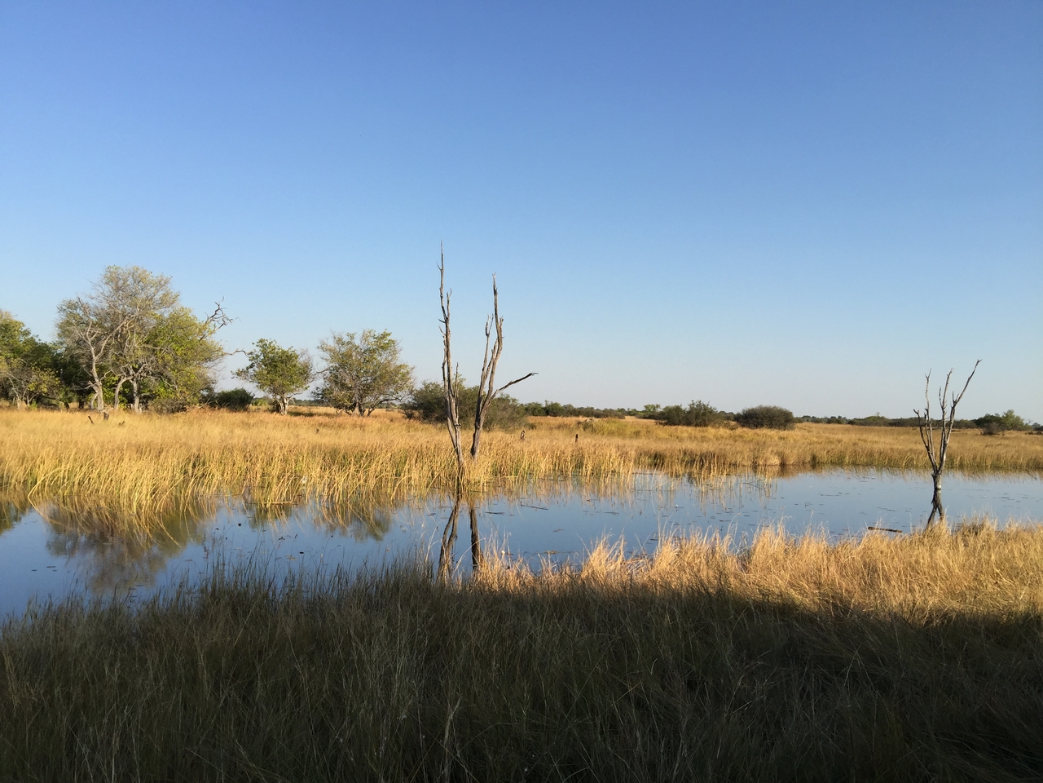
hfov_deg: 61.7
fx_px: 874
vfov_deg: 48.2
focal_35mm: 29
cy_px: 392
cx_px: 522
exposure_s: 1/1163
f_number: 2.2
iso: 32
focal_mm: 4.15
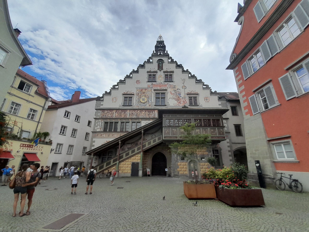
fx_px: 116
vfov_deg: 89.9
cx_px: 154
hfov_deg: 106.2
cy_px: 116
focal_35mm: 13
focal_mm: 1.13
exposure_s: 1/1105
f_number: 2.2
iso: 40
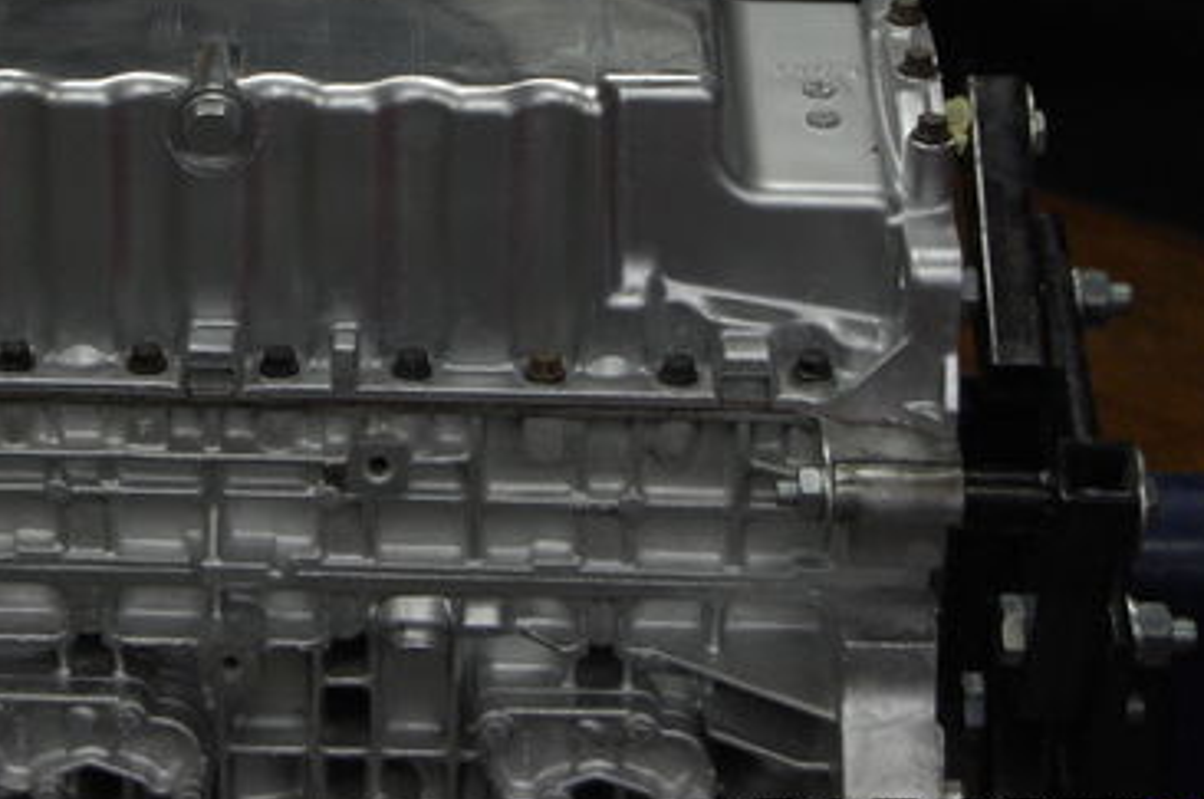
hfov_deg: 16.2
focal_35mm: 126
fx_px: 4208
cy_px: 151
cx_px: 250
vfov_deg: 10.8
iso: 800
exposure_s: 1/60
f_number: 5.6
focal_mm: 48
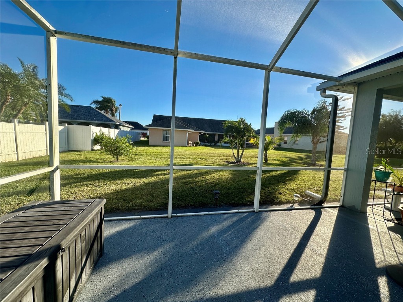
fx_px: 163
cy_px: 151
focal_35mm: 14
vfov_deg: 85.7
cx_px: 202
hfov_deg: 102.1
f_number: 2.2
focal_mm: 2.22
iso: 40
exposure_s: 1/882
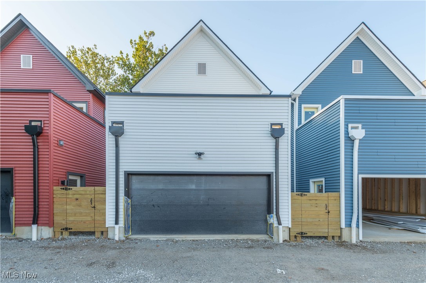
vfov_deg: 81.1
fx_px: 166
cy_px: 142
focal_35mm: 14
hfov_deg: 104.3
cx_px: 213
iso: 200
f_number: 10
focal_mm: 14
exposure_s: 1/100
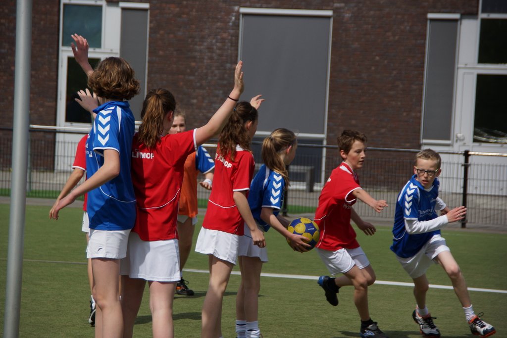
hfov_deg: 11.4
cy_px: 169
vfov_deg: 7.6
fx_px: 2535
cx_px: 254
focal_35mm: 180
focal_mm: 120
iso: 200
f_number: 5.6
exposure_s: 1/2000
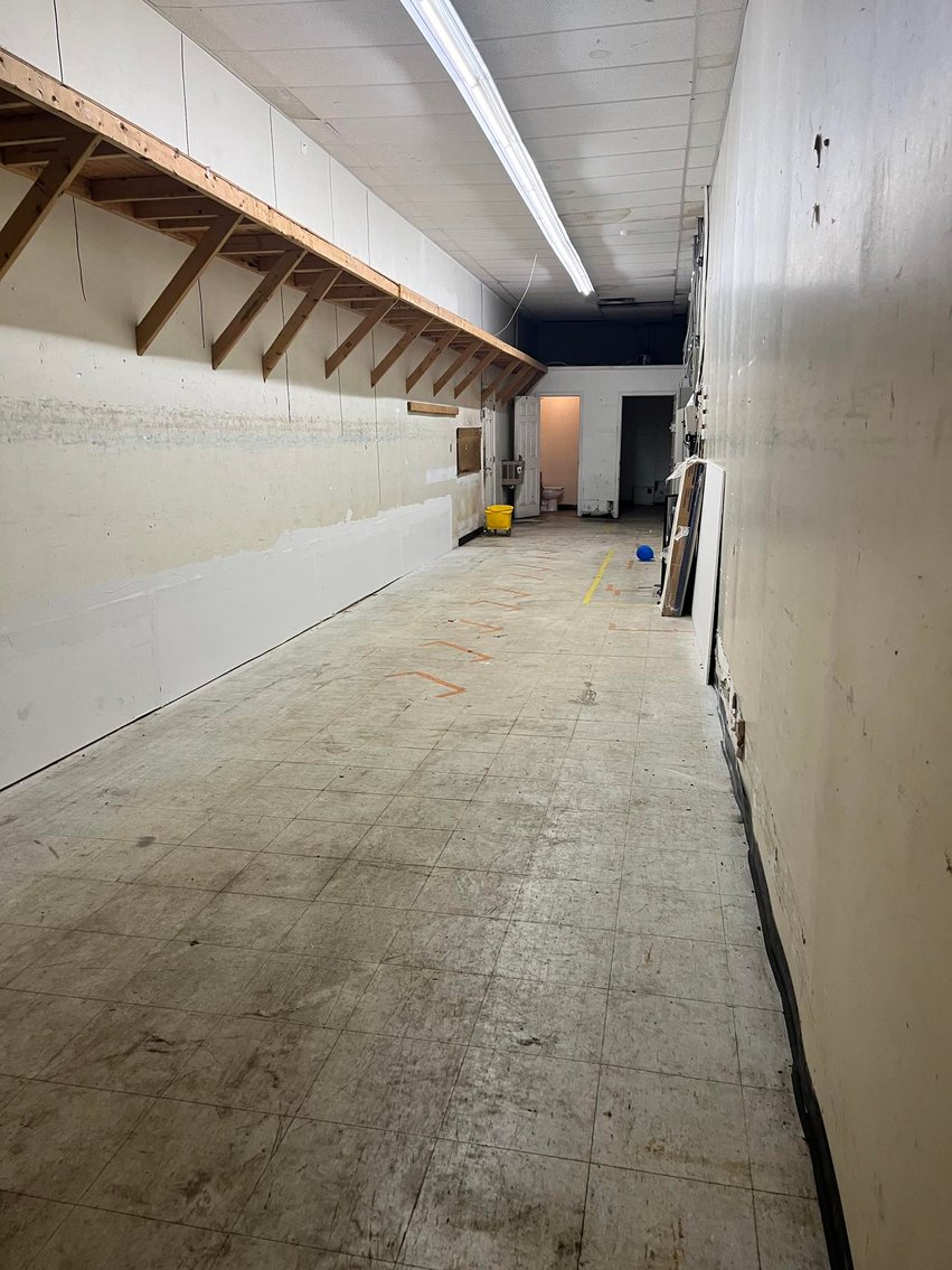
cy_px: 635
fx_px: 954
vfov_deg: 67.3
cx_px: 476
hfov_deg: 53.1
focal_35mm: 26
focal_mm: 5.1
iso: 80
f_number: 1.6
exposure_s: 1/60
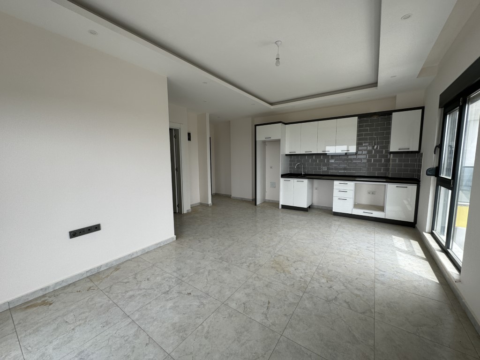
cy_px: 180
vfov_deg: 85.7
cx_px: 240
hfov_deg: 102.1
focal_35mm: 14
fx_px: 194
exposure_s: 1/289
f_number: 2.2
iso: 40
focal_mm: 2.22
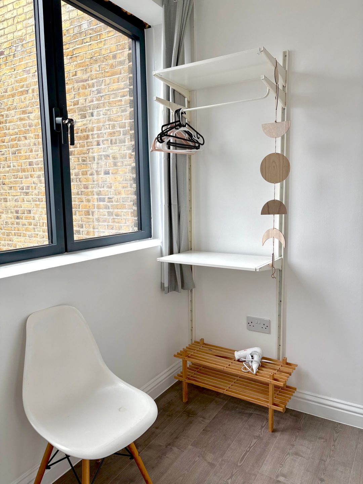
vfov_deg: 67.3
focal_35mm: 26
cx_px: 182
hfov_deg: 53.1
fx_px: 364
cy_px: 242
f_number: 1.6
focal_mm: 5.96
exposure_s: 1/256
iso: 40
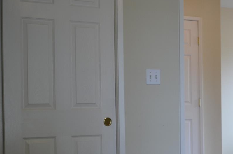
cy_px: 113
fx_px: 490
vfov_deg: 17.8
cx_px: 196
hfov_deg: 26.1
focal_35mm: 76
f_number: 4
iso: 400
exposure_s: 1/60
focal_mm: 27
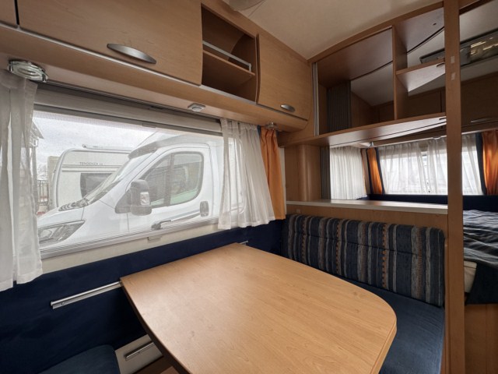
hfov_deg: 102.1
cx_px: 249
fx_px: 201
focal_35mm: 14
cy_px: 187
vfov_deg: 85.7
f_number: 2.2
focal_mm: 2.22
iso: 50
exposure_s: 1/99
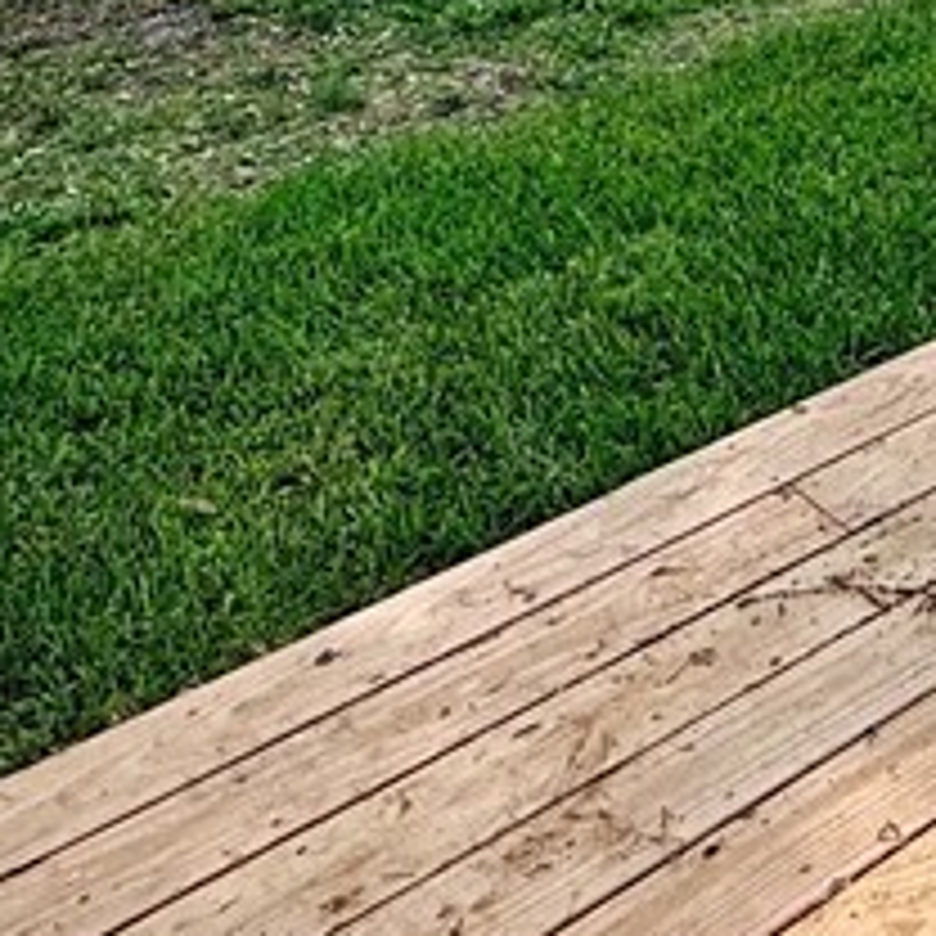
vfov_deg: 24.6
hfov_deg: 23.9
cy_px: -274
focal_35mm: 61
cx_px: 1296
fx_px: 1866
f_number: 2.2
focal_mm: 2.22
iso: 64
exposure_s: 1/734
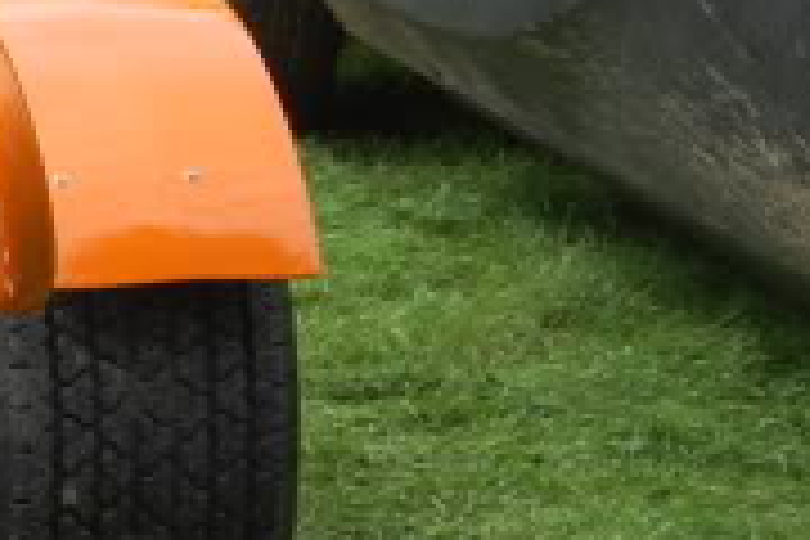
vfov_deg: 8.9
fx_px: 3447
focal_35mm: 153
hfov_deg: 11.9
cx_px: -821
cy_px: 29
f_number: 8
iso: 200
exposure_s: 1/250
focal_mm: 23
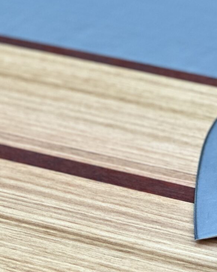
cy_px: 170
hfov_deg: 5.8
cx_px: 41
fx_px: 2127
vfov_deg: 7.3
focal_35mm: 265
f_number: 2.8
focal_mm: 9
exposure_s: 1/121
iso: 160
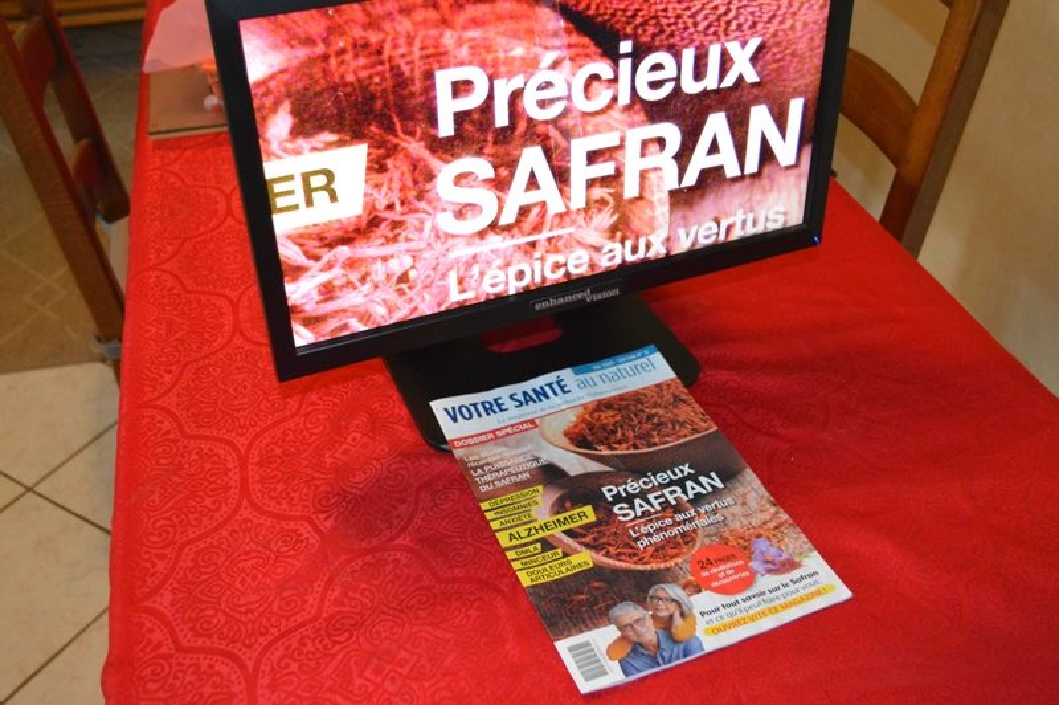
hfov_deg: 53.2
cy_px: 352
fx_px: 1058
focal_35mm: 36
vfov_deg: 36.8
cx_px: 530
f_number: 4
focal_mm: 24
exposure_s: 1/60
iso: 2500
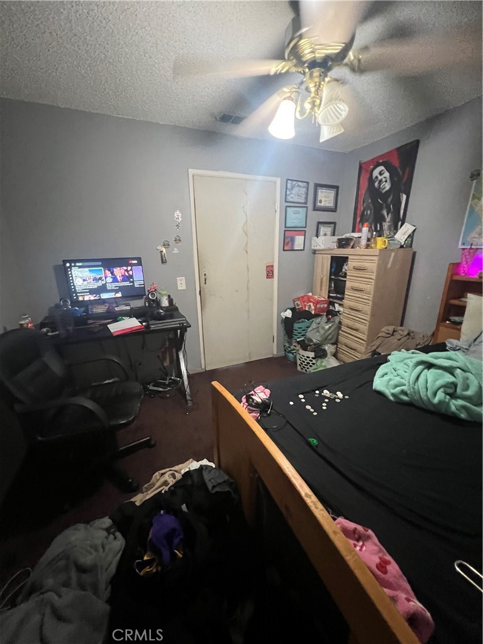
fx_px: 242
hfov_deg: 89.9
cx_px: 242
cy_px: 322
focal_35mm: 13
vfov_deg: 106.2
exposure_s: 1/40
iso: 800
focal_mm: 1.57
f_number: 1.8
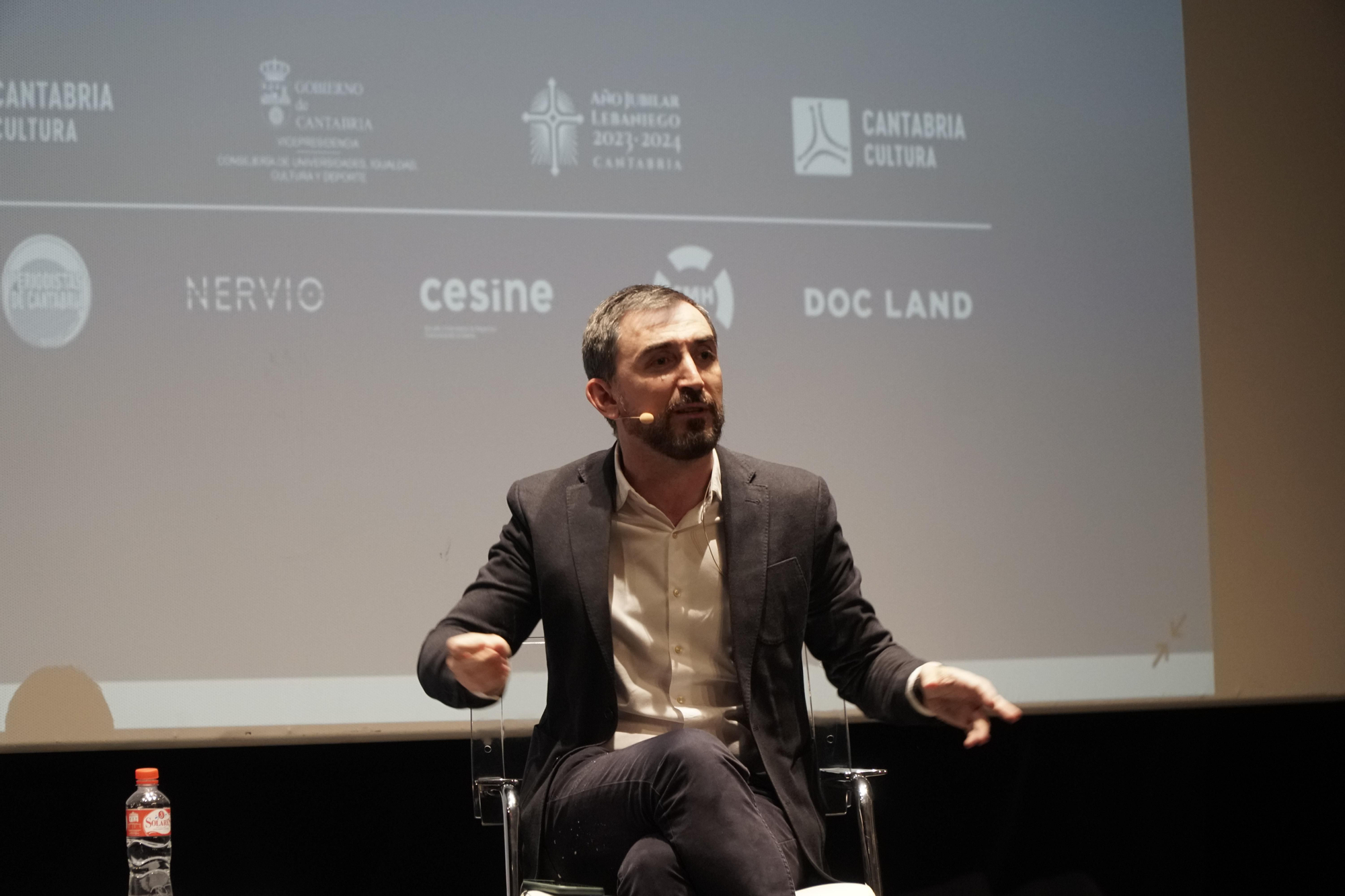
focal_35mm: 158
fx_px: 5883
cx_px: 672
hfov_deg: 13.0
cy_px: 448
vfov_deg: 8.7
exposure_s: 1/100
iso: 1600
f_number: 4
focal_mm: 105
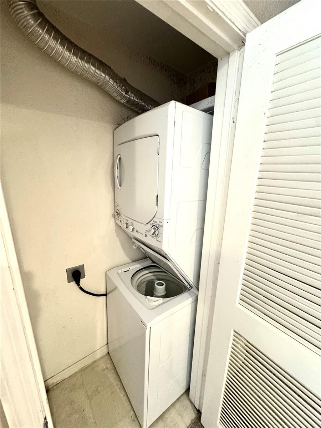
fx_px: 173
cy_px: 214
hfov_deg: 85.7
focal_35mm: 14
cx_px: 160
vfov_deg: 102.1
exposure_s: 1/60
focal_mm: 2.22
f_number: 2.2
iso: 500
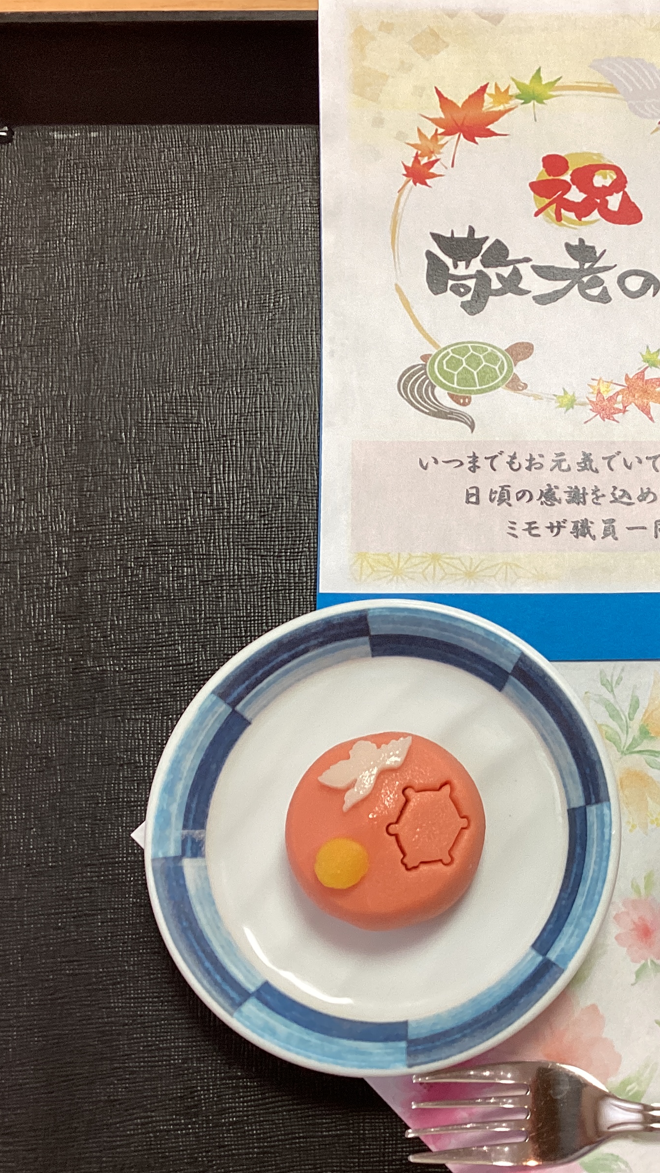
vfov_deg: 44.6
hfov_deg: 25.4
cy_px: 593
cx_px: 550
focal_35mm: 46
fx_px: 1431
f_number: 2.4
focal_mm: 3.3
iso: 100
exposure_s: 1/50
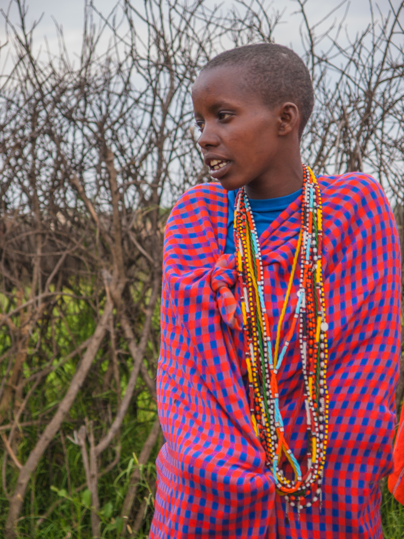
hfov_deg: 13.7
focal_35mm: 108
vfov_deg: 18.2
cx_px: 202
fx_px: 1681
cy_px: 270
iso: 160
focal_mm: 54
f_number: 3.5
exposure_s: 1/125
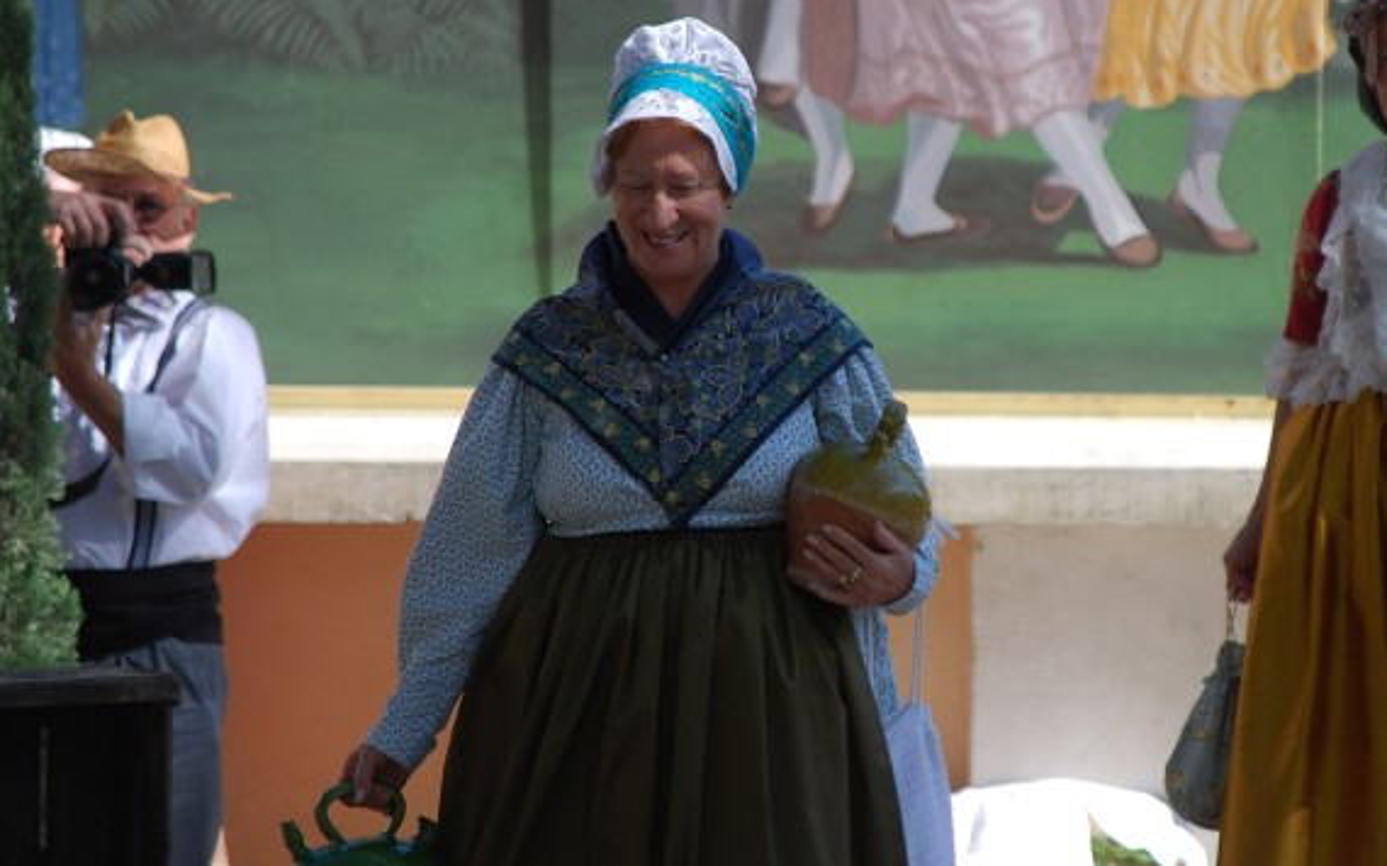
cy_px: 356
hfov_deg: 6.1
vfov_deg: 3.8
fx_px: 13001
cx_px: 912
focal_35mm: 344
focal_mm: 160
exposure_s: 1/500
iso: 220
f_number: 5.3
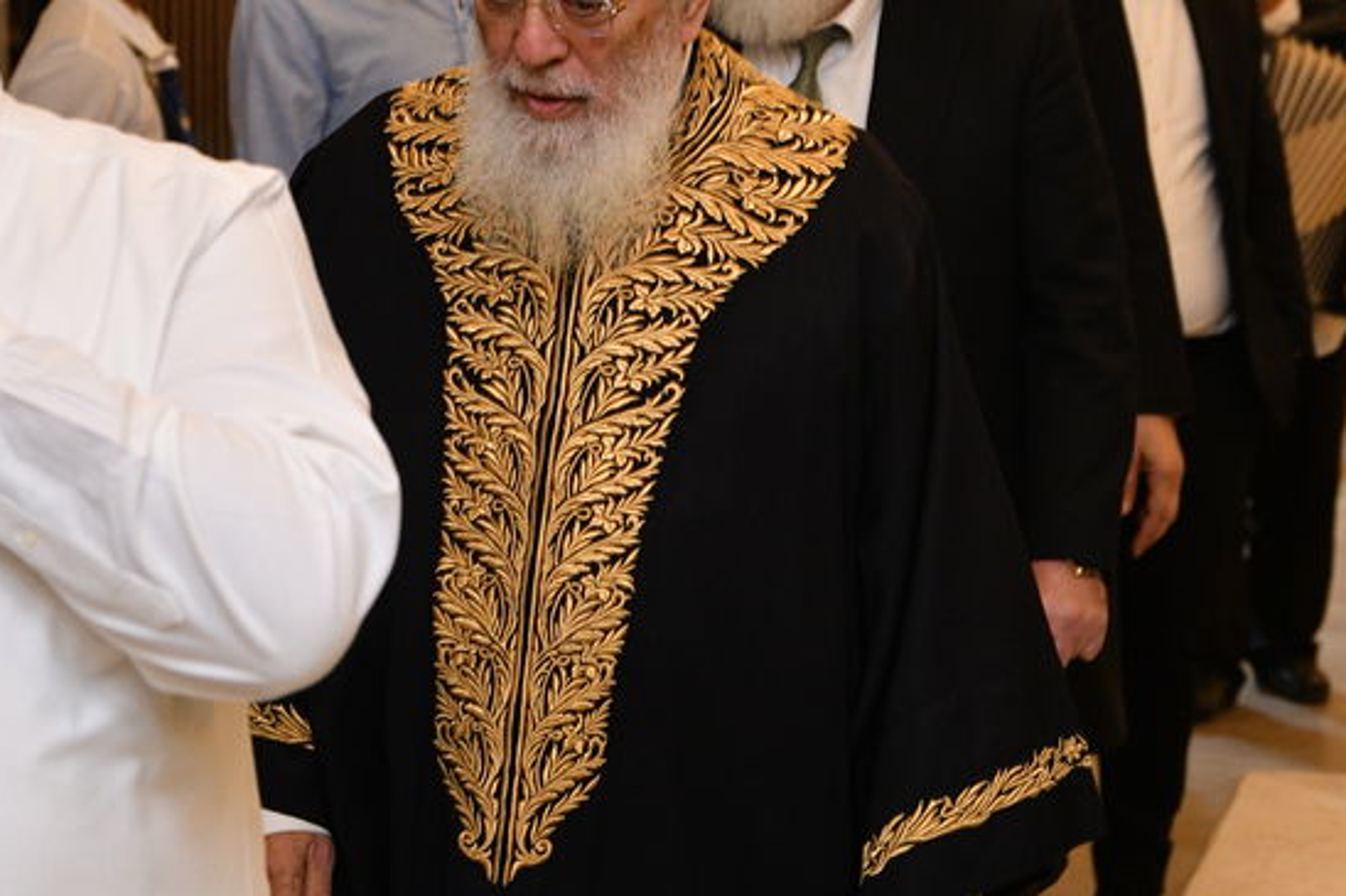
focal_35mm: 115
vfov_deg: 11.8
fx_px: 4298
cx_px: 597
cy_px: 124
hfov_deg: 17.8
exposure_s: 1/200
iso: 1250
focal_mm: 45
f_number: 3.2
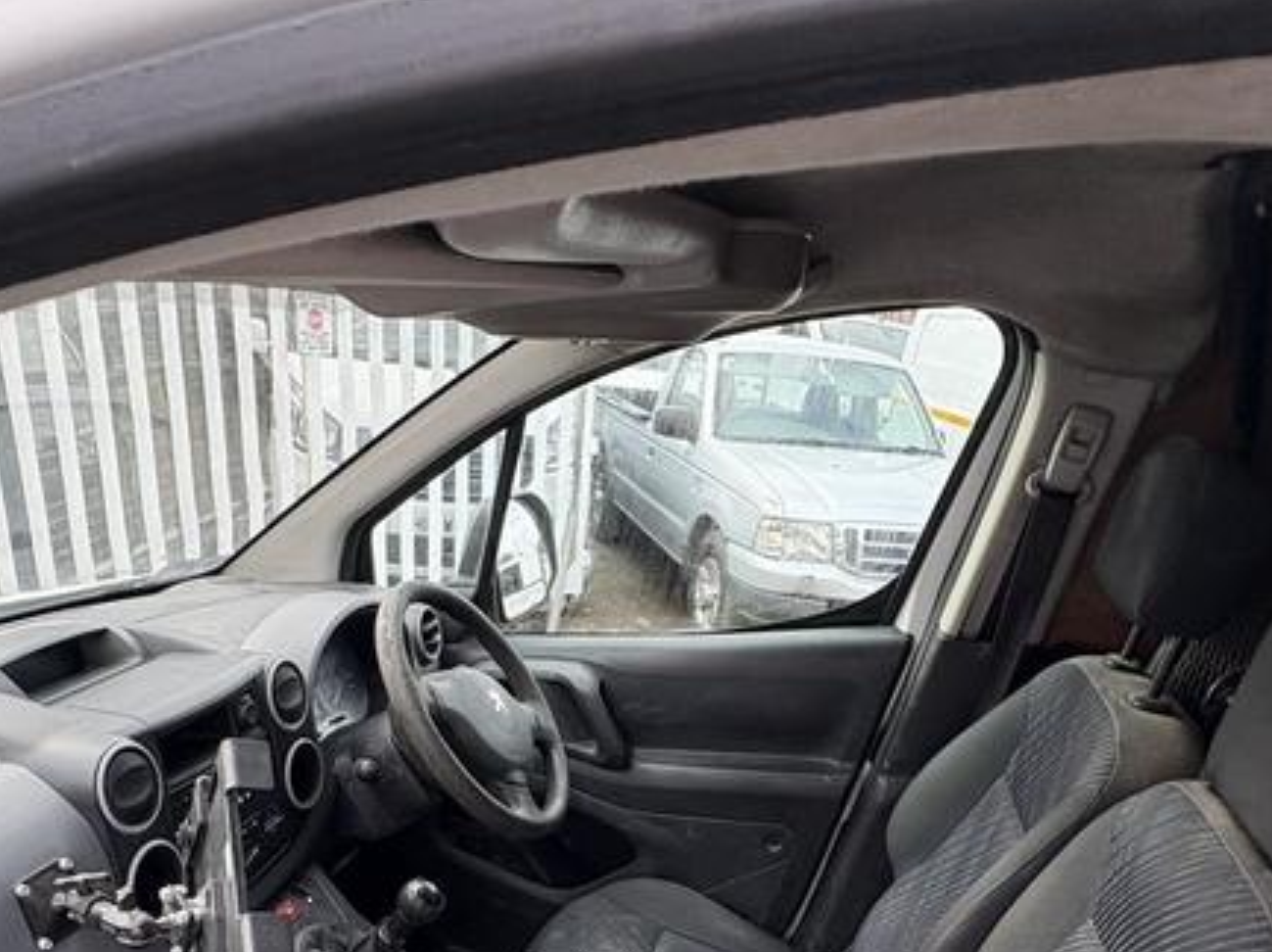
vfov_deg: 43.5
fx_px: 1065
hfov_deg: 61.6
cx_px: 593
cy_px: 876
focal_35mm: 29
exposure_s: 1/137
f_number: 2.2
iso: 80
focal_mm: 2.22
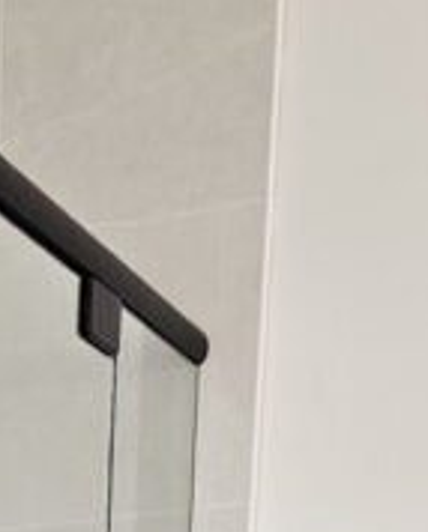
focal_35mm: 129
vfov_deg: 11.7
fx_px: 2037
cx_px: -317
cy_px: 1336
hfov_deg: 11.2
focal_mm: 6.3
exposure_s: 1/120
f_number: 1.7
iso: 160
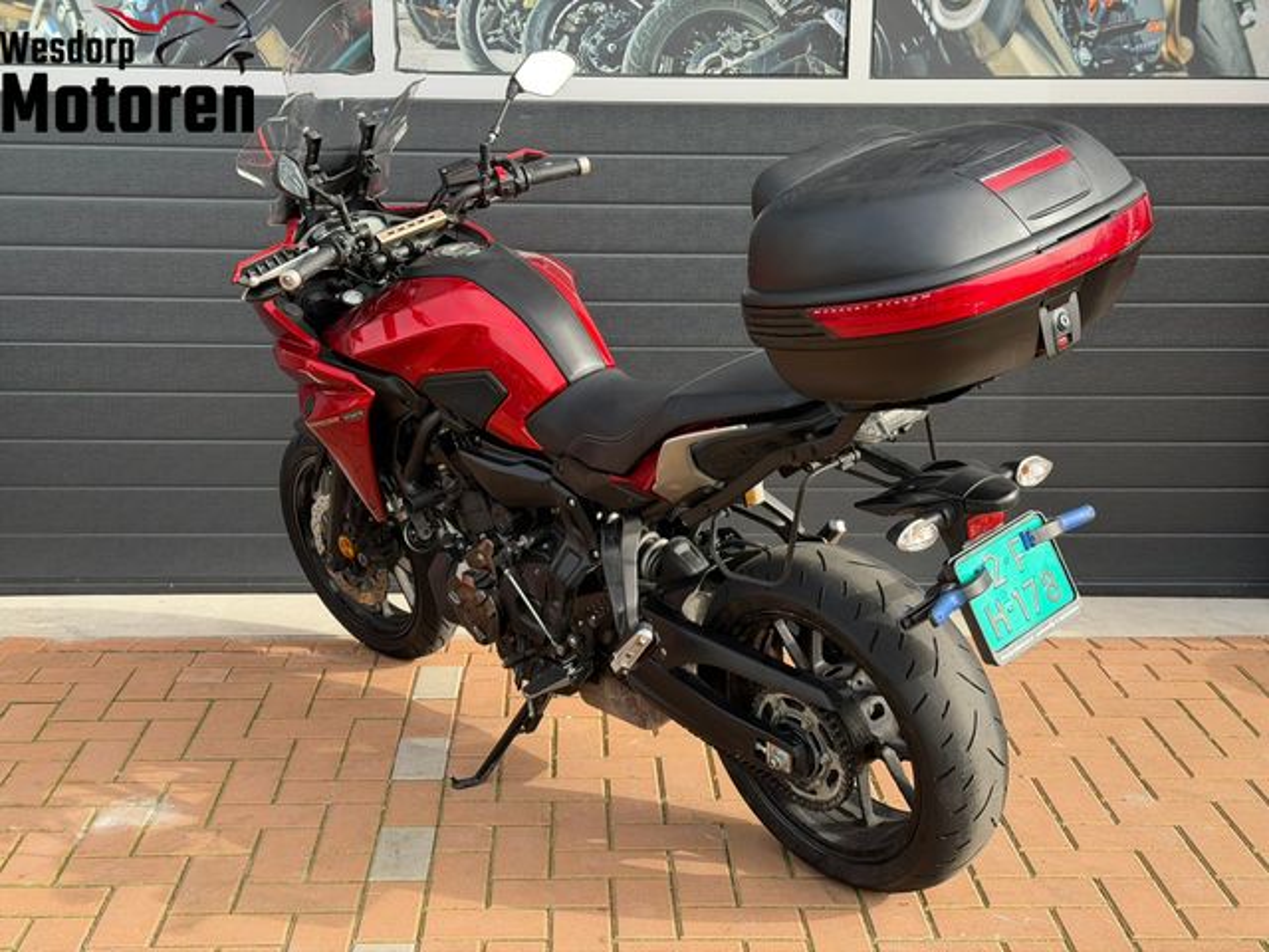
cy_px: 476
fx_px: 1760
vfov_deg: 30.3
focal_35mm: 48
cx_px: 634
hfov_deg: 39.7
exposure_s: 1/917
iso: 80
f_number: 1.78
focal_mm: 6.76
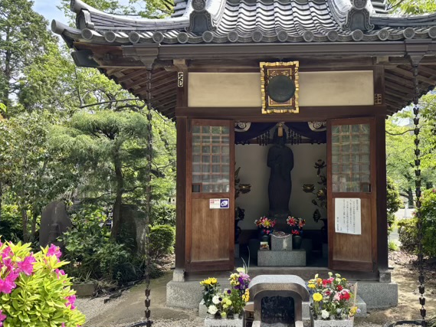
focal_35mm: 32
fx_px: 403
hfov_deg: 56.3
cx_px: 267
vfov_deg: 44.2
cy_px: 167
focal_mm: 5.96
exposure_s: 1/464
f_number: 1.6
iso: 50
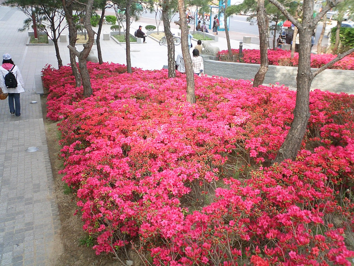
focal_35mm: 37
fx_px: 378
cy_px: 133
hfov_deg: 50.1
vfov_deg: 38.7
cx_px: 177
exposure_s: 1/100
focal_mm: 5.6
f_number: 3.5
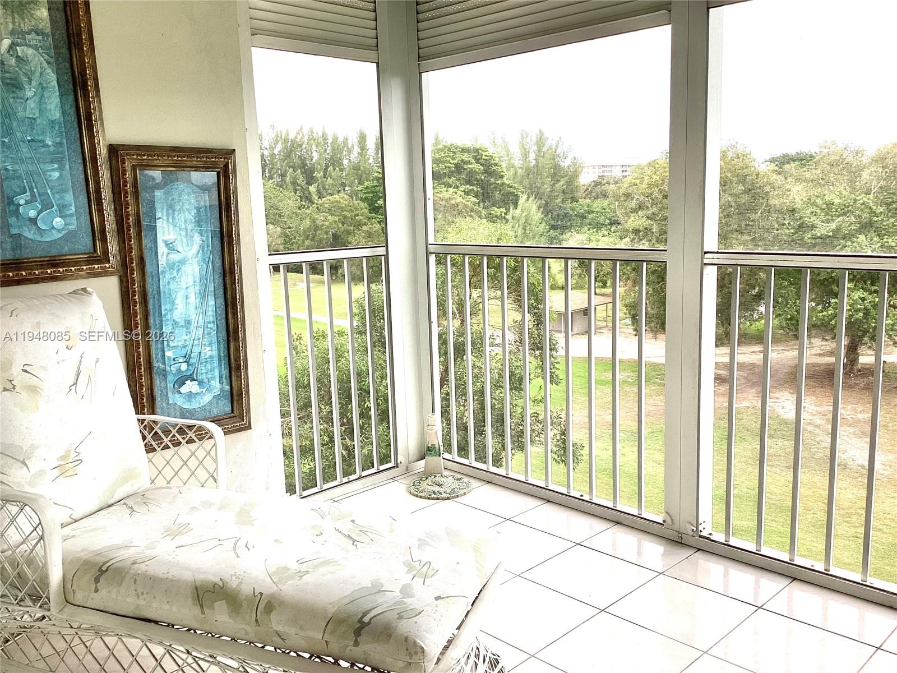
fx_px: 803
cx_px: 448
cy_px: 336
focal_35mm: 31
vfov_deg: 45.4
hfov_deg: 58.4
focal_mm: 3.3
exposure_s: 1/200
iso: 25
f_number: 2.4
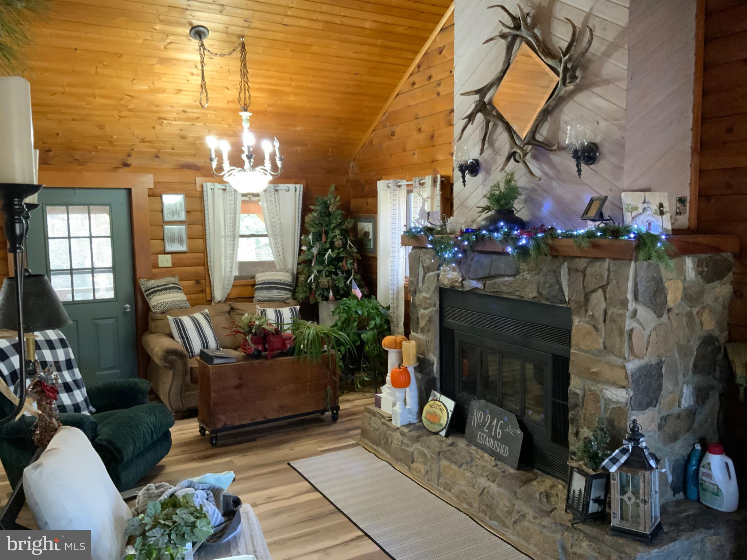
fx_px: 626
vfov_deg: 48.2
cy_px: 280
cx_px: 374
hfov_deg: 61.7
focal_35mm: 29
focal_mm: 3
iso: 250
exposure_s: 1/40
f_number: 1.8
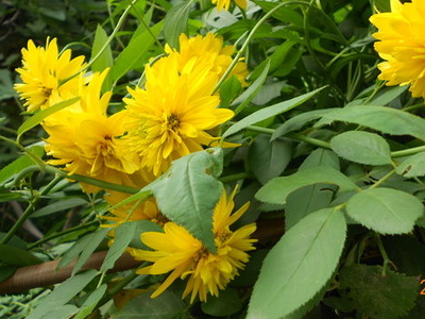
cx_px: 253
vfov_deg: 36.3
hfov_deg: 47.6
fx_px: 479
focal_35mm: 39
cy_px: 97
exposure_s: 1/80
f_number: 3.2
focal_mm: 4.6
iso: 100
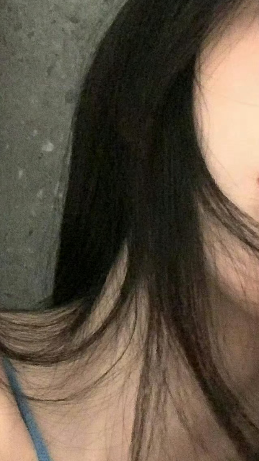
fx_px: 1160
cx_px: 145
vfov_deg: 22.4
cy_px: 298
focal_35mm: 95
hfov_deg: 12.7
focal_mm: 2.87
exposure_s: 1/15
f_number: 2.2
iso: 800
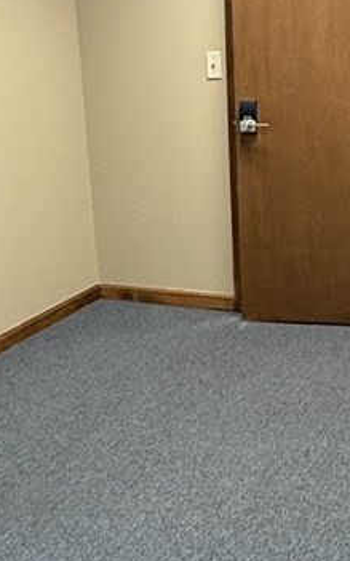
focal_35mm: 65
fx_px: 993
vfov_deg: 31.0
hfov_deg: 20.0
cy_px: 416
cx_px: 184
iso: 320
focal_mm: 2.22
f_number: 2.2
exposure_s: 1/65
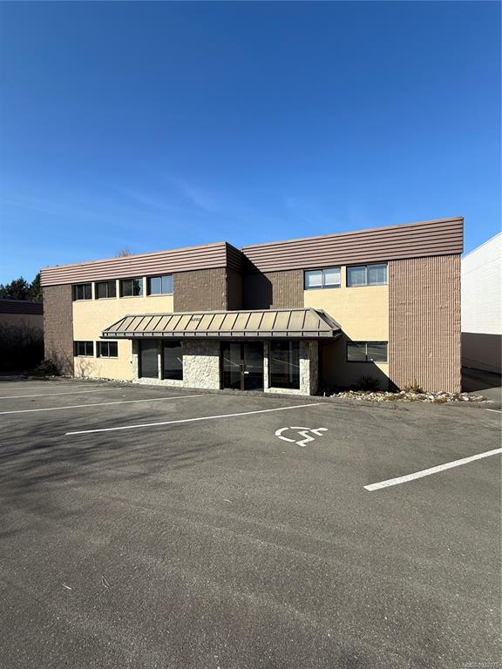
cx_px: 251
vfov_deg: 102.1
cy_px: 334
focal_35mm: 14
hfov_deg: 85.7
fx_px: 271
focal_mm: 2.22
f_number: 2.2
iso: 50
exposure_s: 1/1656
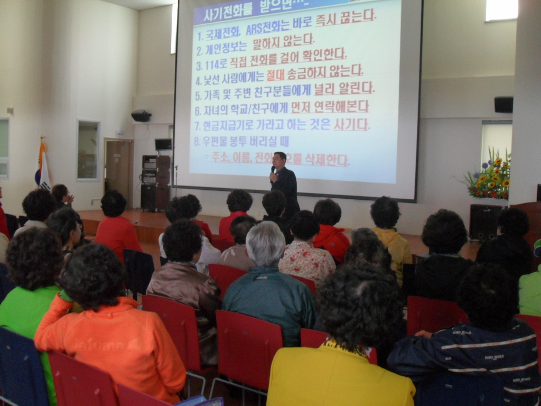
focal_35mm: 40
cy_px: 203
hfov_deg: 46.8
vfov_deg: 36.0
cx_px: 270
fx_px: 625
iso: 200
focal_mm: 7
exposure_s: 1/15
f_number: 3
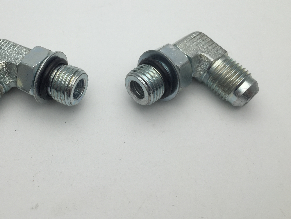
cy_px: 83
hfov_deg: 48.3
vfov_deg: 37.5
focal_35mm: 38
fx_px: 319
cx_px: 103
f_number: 2.2
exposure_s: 1/363
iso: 32
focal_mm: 4.15
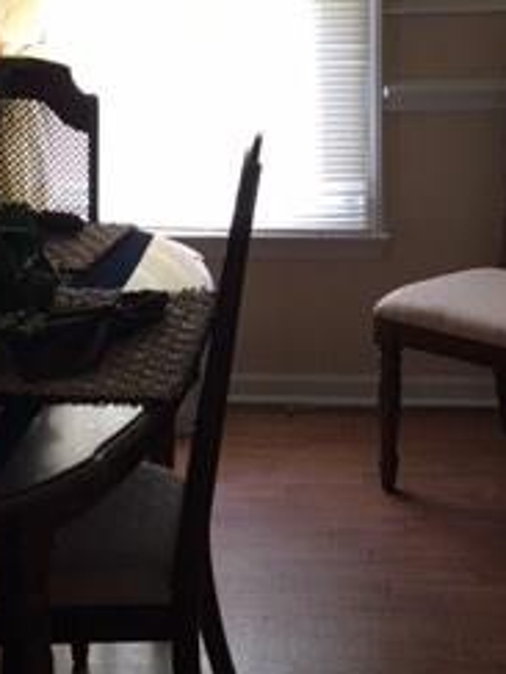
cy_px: 130
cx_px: 138
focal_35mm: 76
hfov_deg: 19.3
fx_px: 1481
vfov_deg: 25.2
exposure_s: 1/15
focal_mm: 4.15
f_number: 2.2
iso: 32
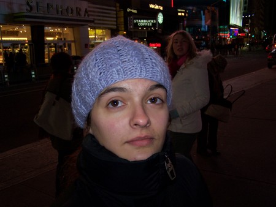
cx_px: 138
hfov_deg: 49.0
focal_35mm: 38
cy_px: 104
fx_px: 303
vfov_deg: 37.8
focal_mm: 6.3
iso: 140
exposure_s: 1/60
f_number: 2.8
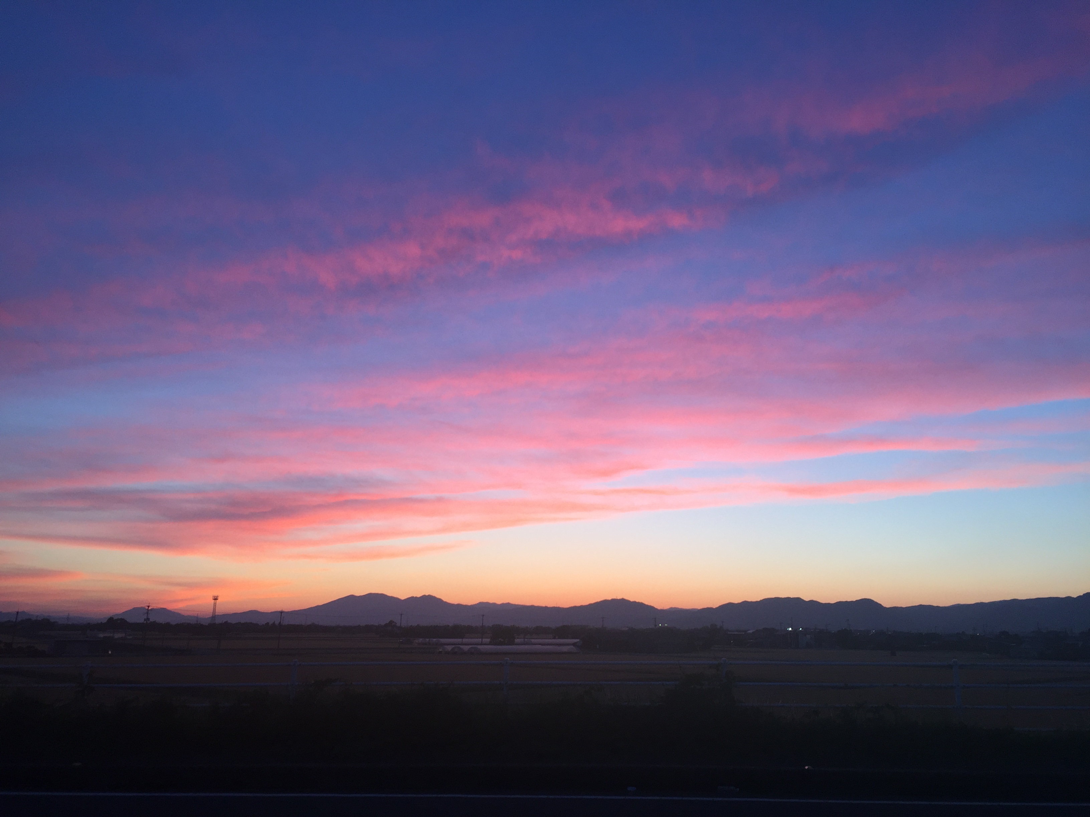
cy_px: 408
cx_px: 545
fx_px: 913
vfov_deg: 48.2
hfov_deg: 61.7
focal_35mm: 29
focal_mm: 4.15
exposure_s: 1/60
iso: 32
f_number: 2.2
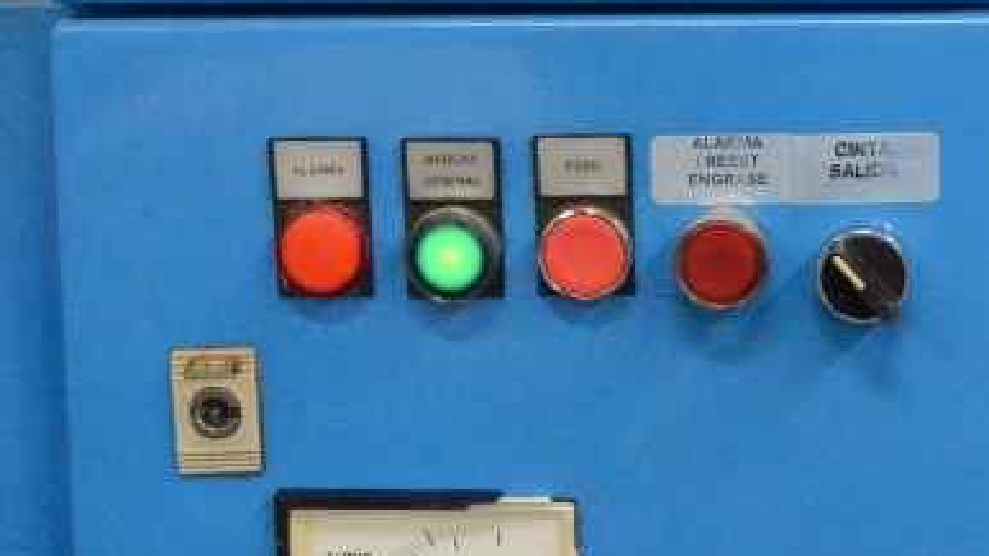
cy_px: -8
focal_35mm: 106
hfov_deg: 20.0
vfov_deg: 11.3
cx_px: 737
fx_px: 2779
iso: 6400
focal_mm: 24
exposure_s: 1/200
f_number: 7.1
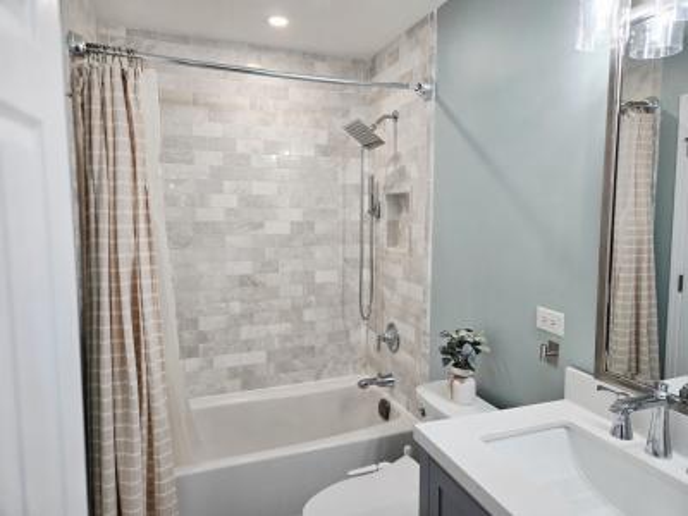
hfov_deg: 73.9
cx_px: 344
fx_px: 457
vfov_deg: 58.9
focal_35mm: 23
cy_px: 258
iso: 80
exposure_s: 1/120
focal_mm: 5.4
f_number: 1.8
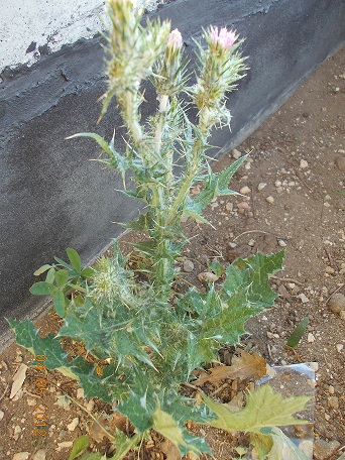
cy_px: 230
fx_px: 372
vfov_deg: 63.4
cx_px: 172
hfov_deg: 49.7
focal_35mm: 28
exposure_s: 1/60
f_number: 2.7
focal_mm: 4
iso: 80
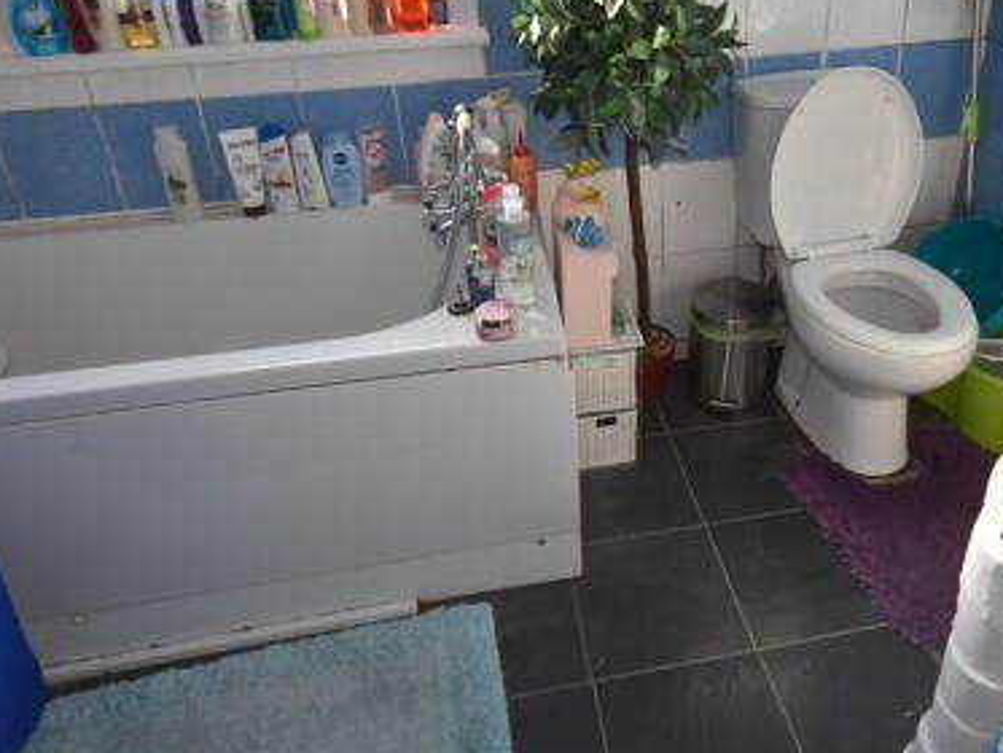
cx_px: 612
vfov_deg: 48.8
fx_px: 807
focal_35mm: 28
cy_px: 230
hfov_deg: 63.0
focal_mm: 11
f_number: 5.6
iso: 400
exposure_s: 1/125
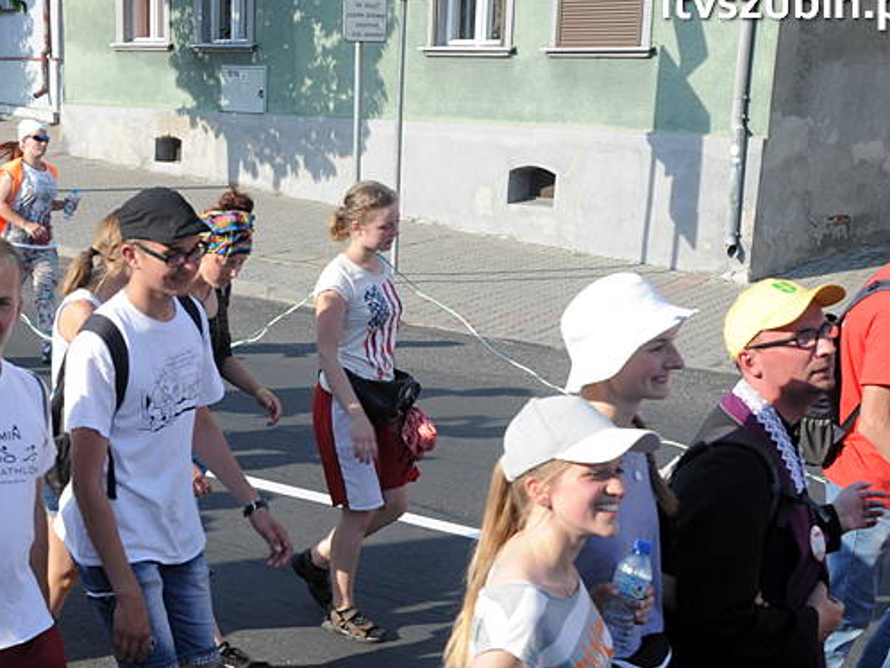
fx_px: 1518
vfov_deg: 24.7
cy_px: 446
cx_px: 195
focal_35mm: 59
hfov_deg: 31.9
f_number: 9
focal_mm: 24
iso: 400
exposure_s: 1/320
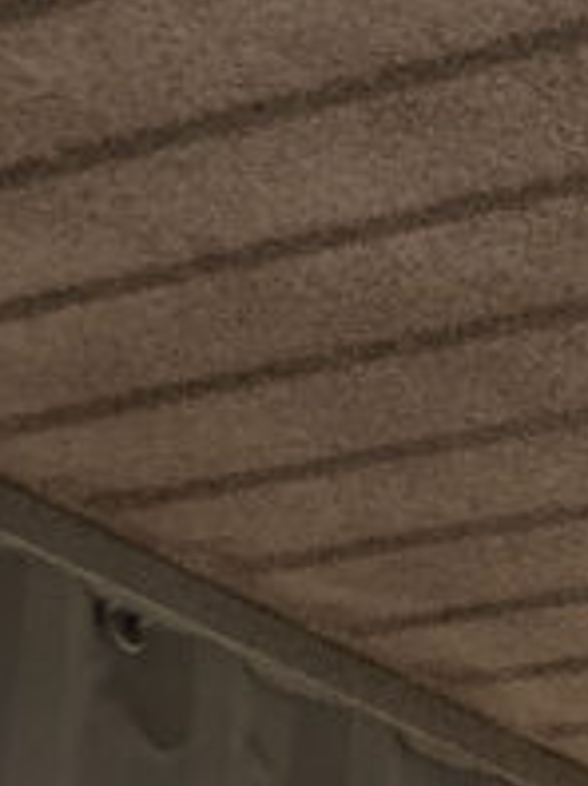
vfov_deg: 13.2
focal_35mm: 145
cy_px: 981
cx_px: 942
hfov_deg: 9.8
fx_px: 3291
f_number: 1.8
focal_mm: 3.99
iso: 20
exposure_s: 1/1033
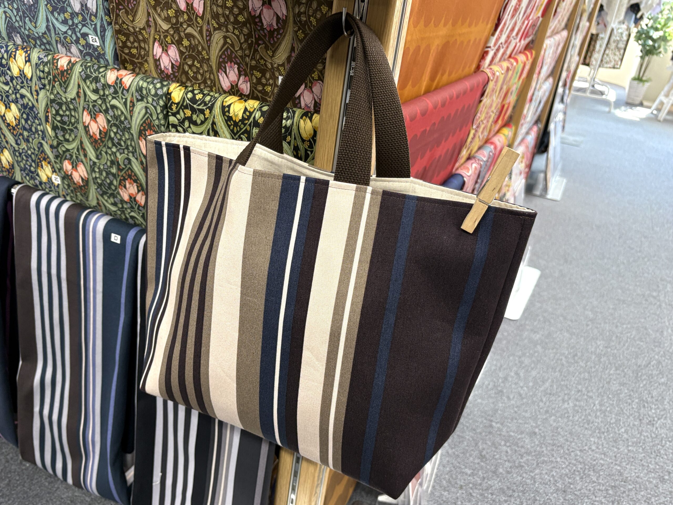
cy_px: 252
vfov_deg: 53.1
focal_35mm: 26
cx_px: 336
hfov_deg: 67.3
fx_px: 505
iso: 125
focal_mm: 5.96
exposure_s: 1/72
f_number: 1.6
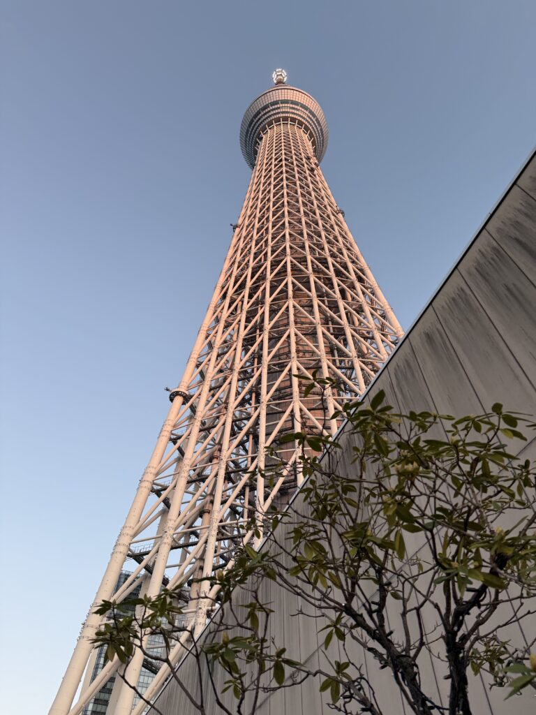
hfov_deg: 56.8
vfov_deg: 71.6
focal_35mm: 24
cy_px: 358
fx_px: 495
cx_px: 268
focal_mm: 6.76
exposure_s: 1/231
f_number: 1.78
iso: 64
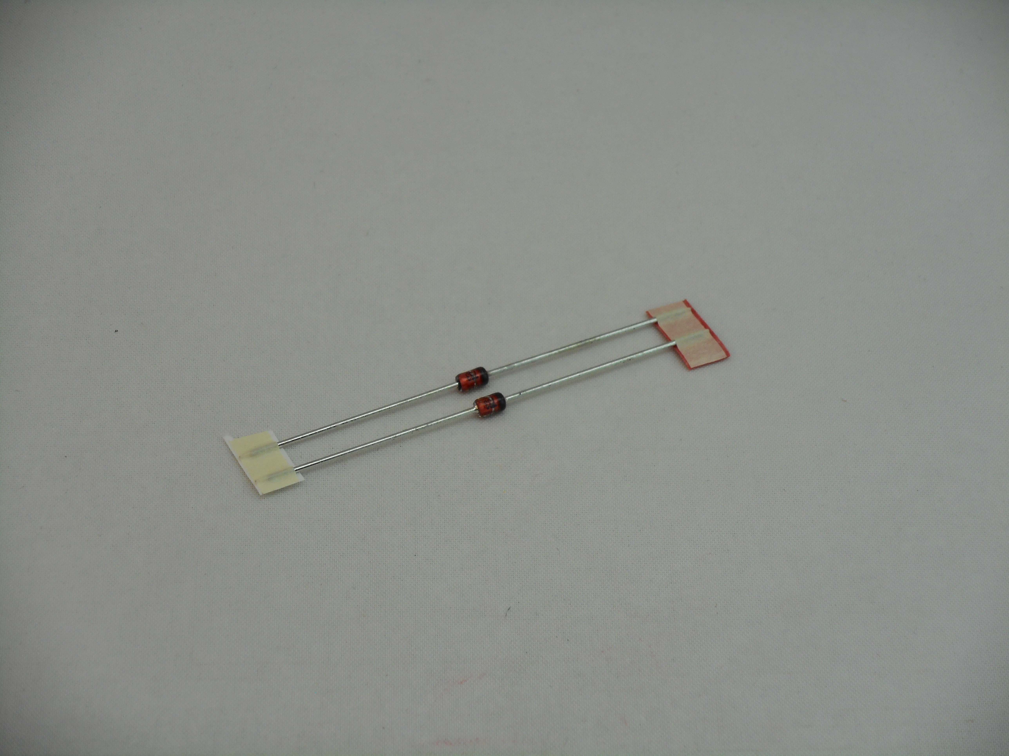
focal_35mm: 117
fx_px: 3410
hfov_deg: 16.8
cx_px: 504
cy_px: 378
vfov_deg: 12.7
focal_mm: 20.9
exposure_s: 1/60
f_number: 5.9
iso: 100
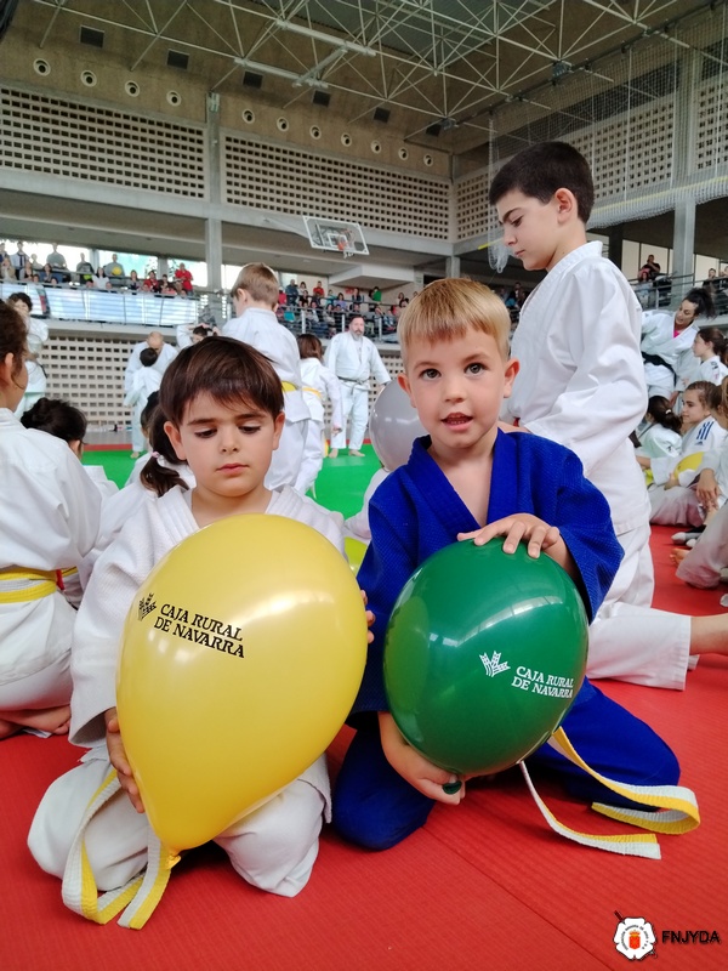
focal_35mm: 26
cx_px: 364
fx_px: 729
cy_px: 486
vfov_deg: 67.3
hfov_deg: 53.1
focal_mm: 4.25
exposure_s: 1/100
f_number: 1.8
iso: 120
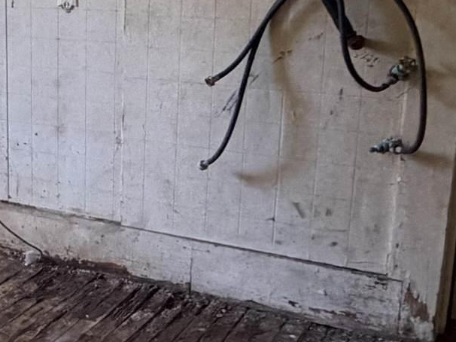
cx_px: -138
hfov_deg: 24.0
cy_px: 137
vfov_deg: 20.7
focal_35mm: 71
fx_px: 935
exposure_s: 1/74
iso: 320
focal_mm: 2.22
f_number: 2.2
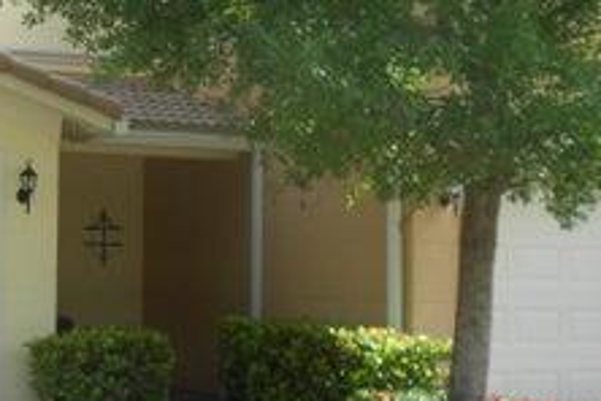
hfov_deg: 23.8
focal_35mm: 78
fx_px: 1302
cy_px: 217
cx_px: -114
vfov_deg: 17.5
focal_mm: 4.6
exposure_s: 1/250
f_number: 3.2
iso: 80
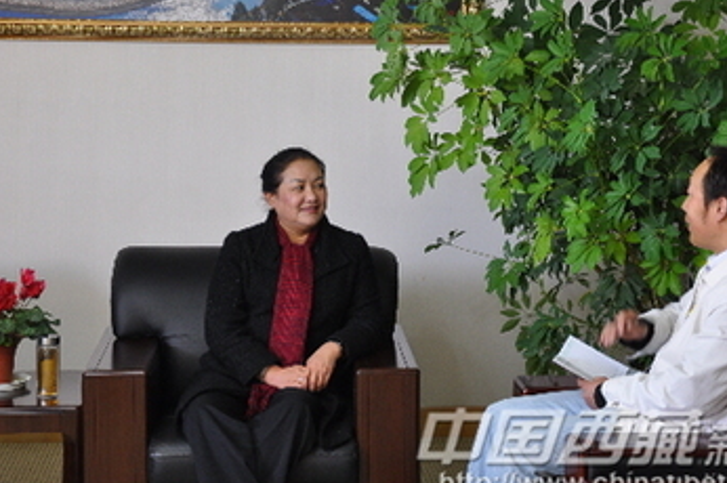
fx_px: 1911
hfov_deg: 21.5
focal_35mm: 95
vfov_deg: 14.4
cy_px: 174
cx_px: 371
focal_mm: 45
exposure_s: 1/15
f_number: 4.8
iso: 400
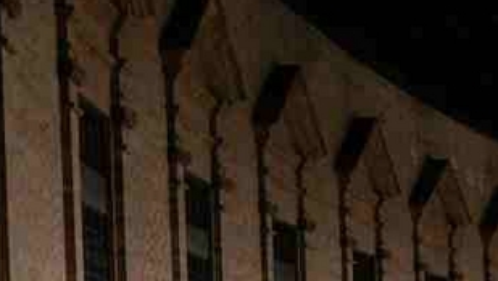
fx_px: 2787
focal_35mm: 211
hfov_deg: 10.2
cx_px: 237
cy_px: 312
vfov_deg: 5.7
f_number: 3.5
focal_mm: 21
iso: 200
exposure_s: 1/2000
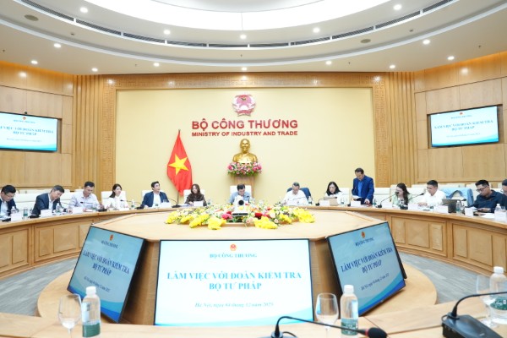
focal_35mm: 24
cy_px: 169
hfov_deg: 73.7
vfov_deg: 53.1
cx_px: 254
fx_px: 338
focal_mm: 24
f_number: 5
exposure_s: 1/160
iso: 2500
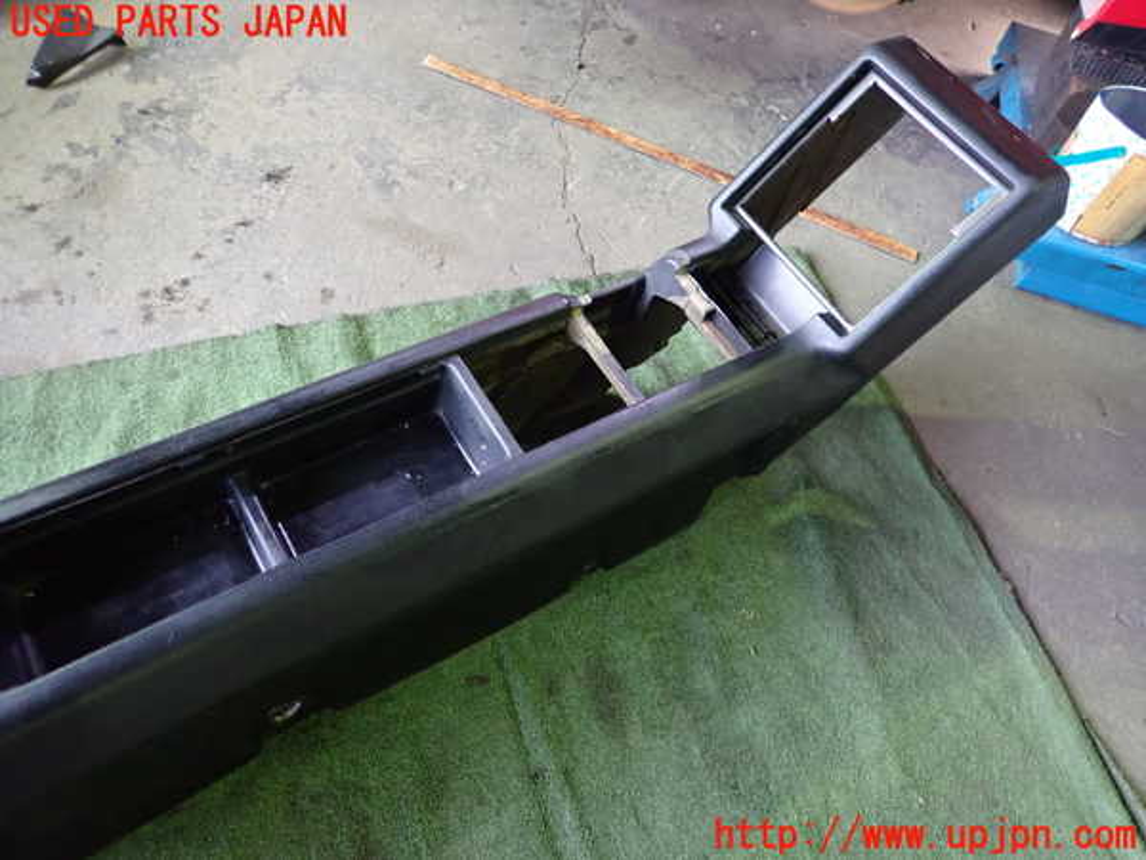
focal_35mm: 25
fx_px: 828
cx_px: 573
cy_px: 430
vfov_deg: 54.9
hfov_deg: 69.4
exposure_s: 1/25
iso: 800
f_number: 2
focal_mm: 4.5
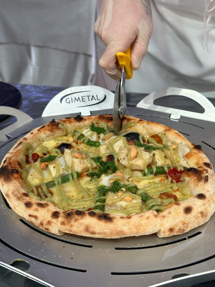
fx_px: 398
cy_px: 144
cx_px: 108
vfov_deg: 39.7
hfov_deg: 30.3
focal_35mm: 48
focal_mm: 6.86
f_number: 1.78
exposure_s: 1/60
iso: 100
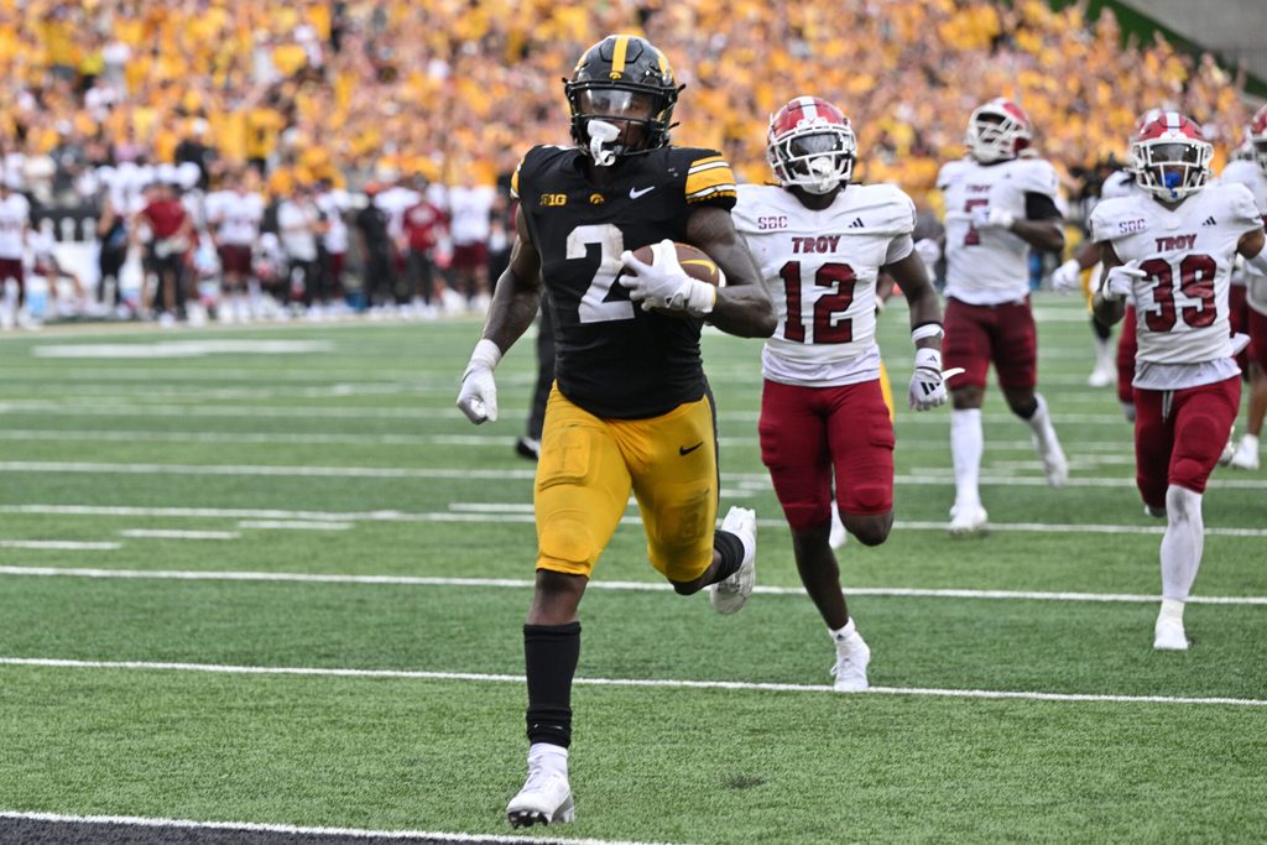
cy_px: 422
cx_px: 634
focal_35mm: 155
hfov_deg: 13.2
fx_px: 5456
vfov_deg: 8.9
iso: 1000
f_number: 3.5
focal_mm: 155
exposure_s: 1/2000
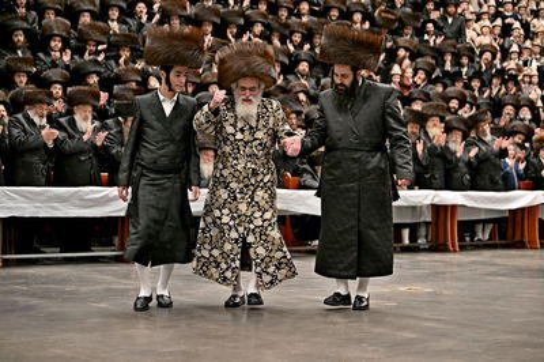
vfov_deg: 19.4
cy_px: 181
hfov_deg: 28.9
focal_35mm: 70
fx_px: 1057
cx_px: 272
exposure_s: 1/320
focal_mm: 70
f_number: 2.8
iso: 400
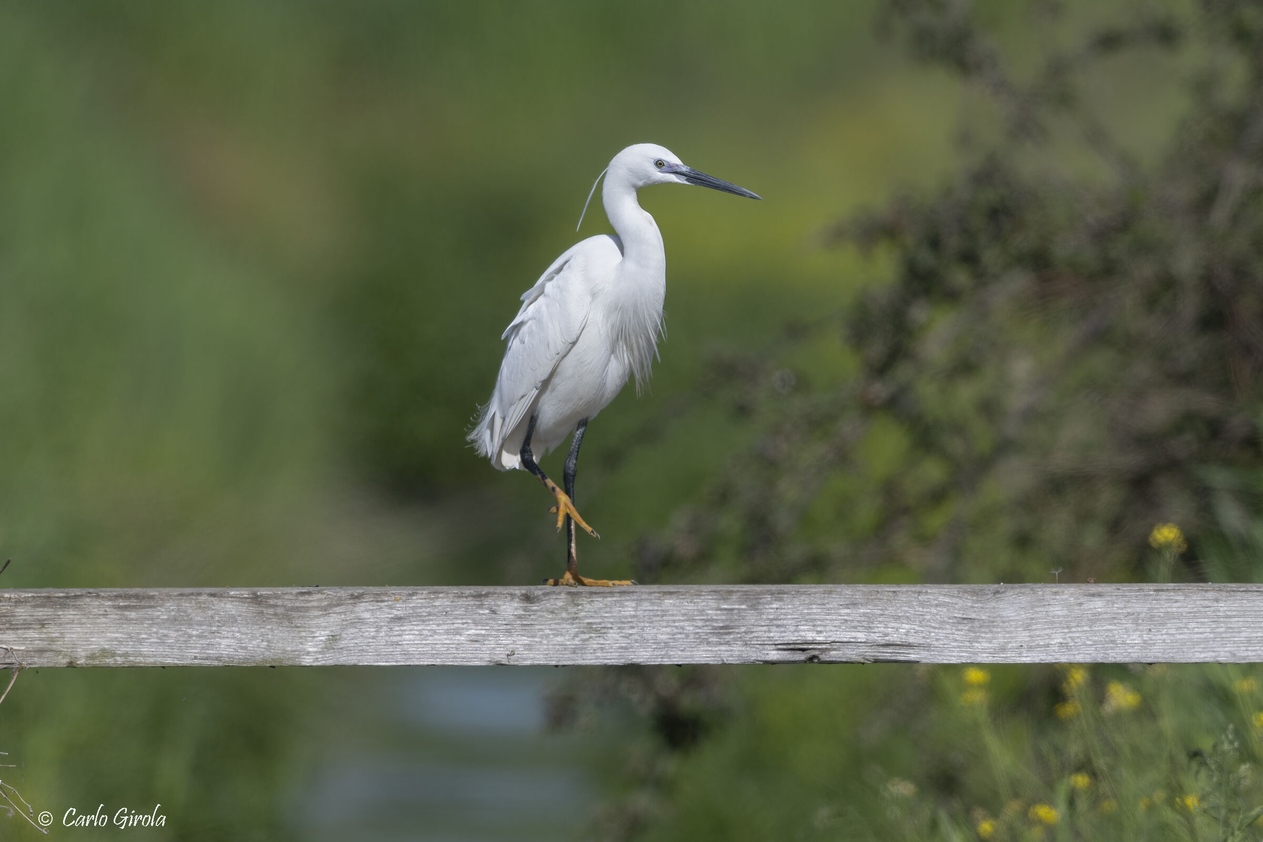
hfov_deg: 2.4
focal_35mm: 850
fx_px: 29819
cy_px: 421
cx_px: 632
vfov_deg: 1.6
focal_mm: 850
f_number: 6.3
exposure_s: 1/1000
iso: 100
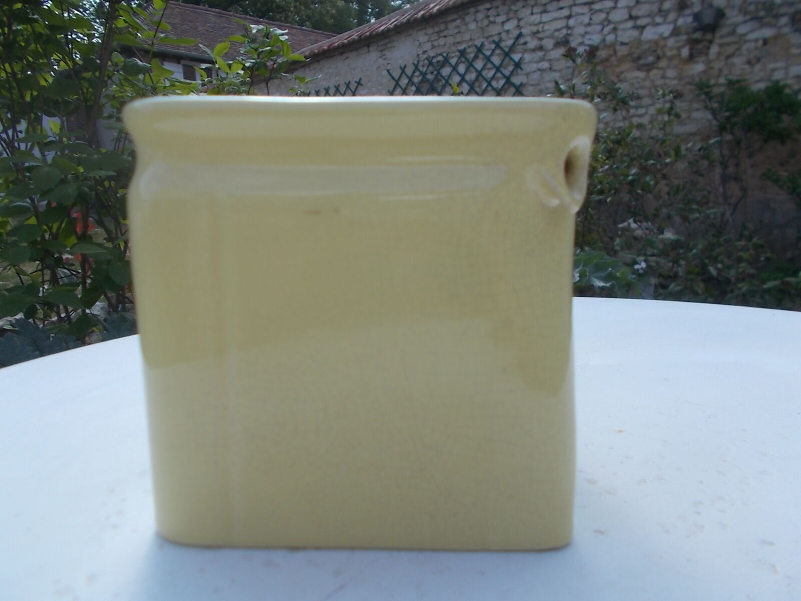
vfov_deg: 53.1
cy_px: 300
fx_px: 602
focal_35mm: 26
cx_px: 400
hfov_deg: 67.3
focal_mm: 4.6
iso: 80
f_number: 8
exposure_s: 1/125
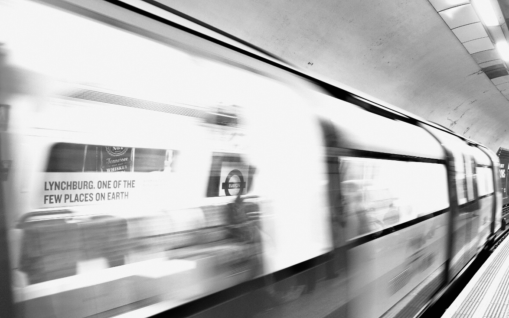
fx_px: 513
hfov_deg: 51.2
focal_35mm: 37
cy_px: 198
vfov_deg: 34.3
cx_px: 360
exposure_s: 1/20
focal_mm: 16
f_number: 2.8
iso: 2500
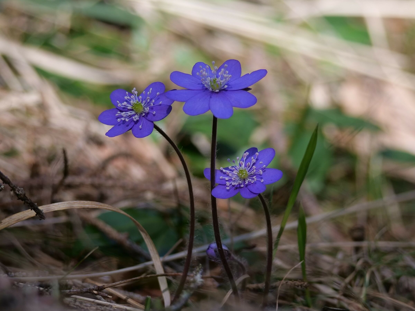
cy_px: 156
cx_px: 208
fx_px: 2398
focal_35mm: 200
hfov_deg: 9.9
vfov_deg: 7.4
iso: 100
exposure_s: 1/200
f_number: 4
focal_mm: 100
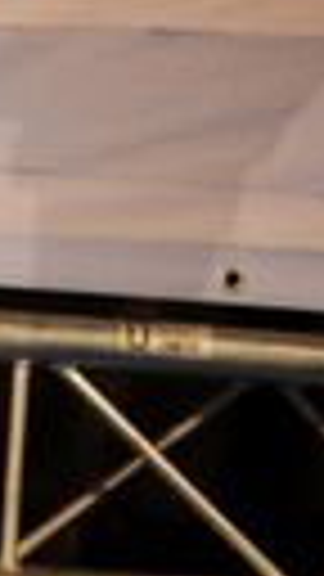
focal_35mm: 940
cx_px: -137
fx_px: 14357
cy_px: -468
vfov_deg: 2.3
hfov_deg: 1.3
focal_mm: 120
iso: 200
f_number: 5.6
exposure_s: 1/60
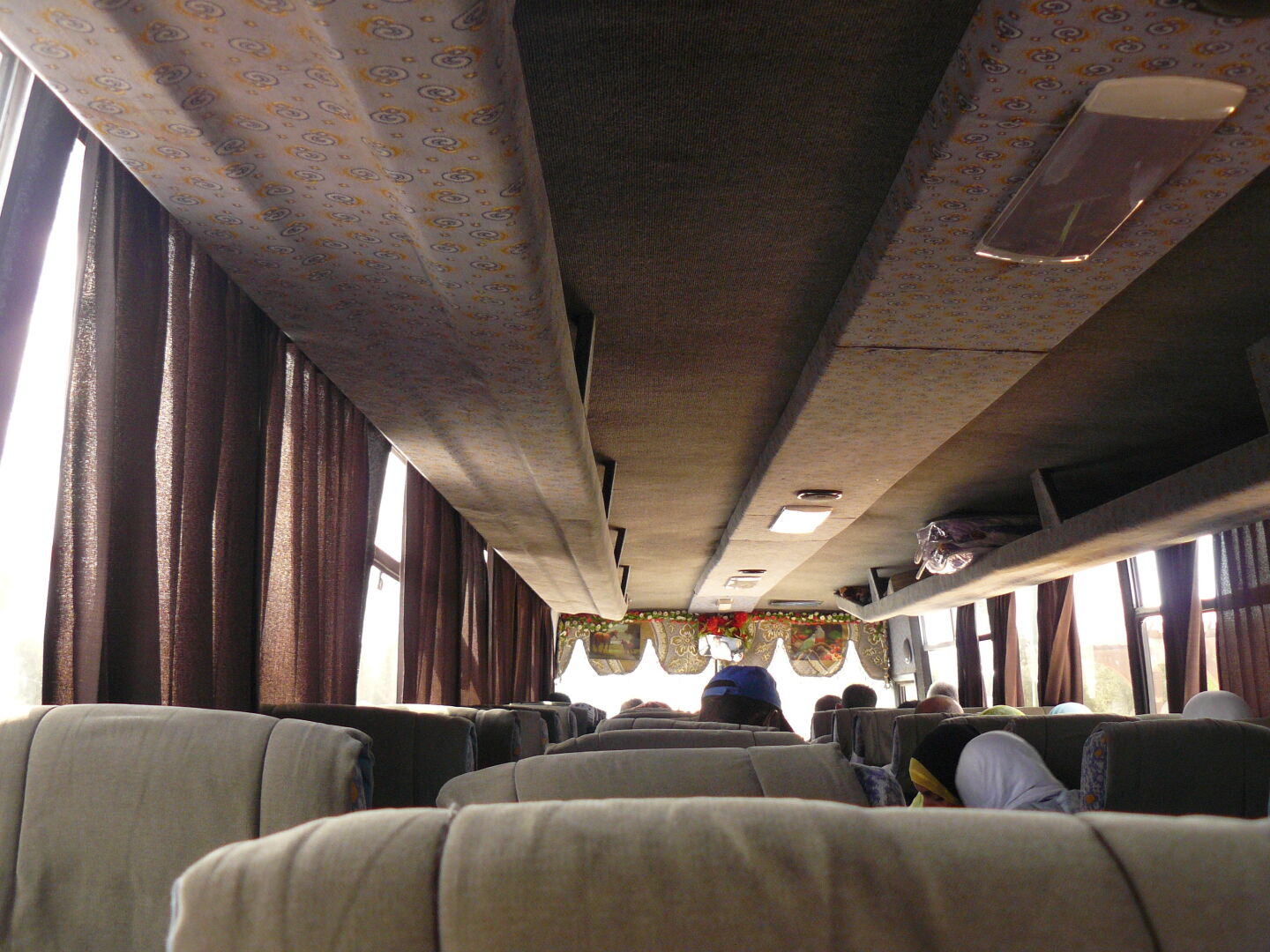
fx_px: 1321
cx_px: 635
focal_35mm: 36
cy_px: 476
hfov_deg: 51.4
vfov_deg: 39.7
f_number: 2.8
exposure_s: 1/60
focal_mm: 6
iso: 200
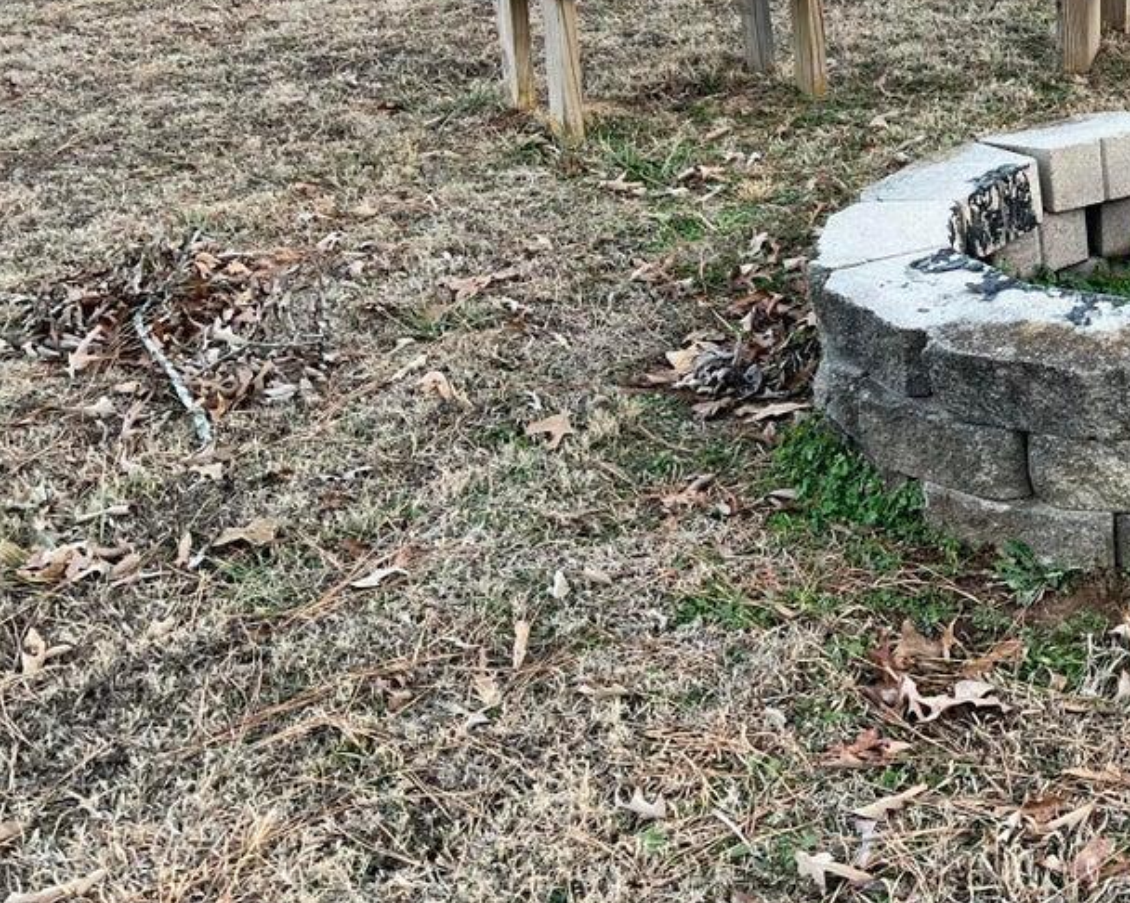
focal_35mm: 57
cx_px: 1261
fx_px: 1906
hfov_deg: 29.6
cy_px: 123
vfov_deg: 26.0
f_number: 1.6
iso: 50
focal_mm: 5.1
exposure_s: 1/316
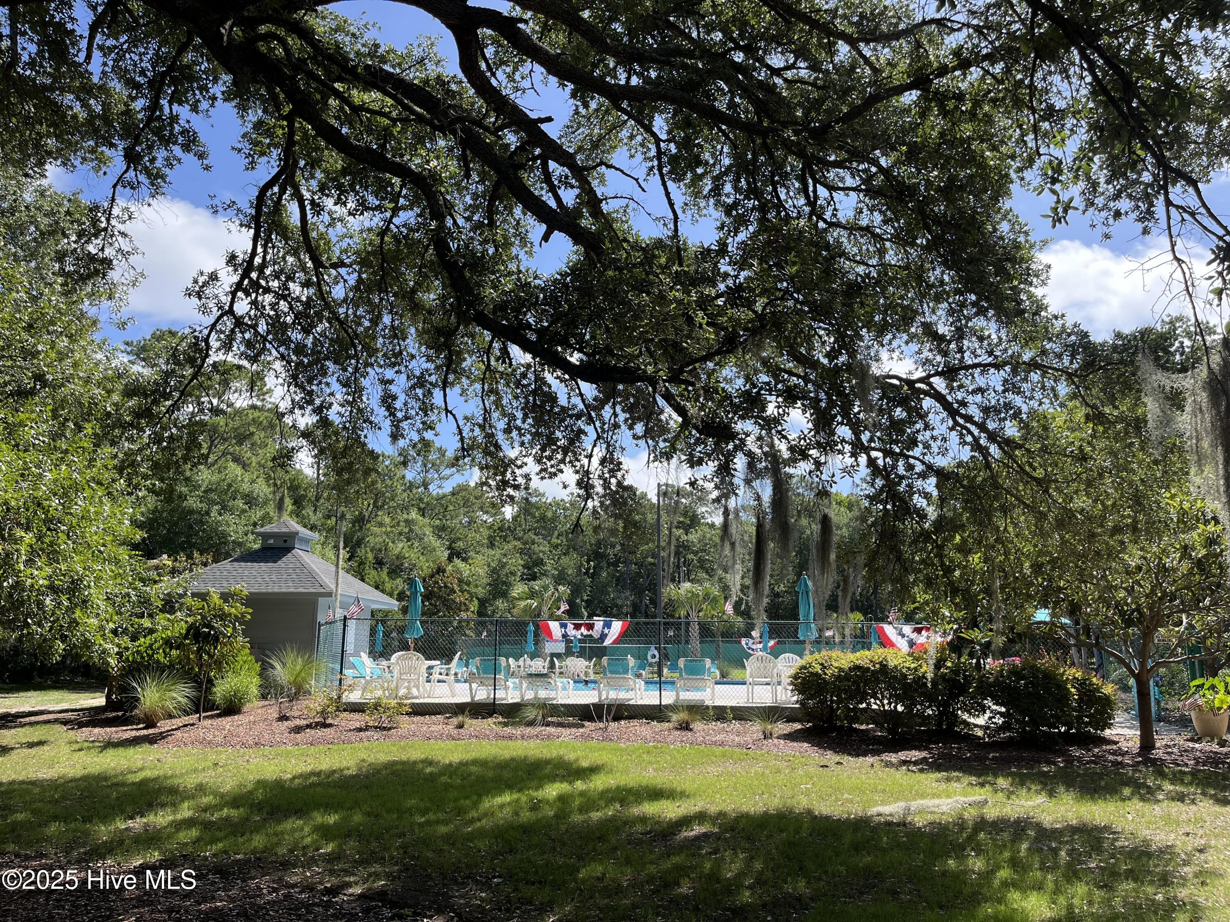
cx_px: 615
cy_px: 461
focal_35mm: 26
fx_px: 924
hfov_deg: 67.3
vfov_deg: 53.1
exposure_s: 1/1695
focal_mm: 5.1
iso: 50
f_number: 1.6
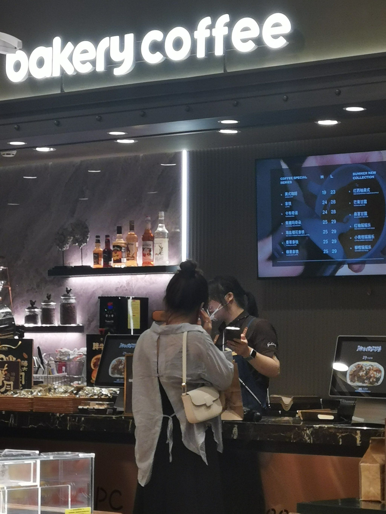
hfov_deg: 12.8
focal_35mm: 116
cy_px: 257
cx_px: 193
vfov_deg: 17.0
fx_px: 1725
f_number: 2.4
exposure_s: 1/60.2
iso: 64
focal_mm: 3.95
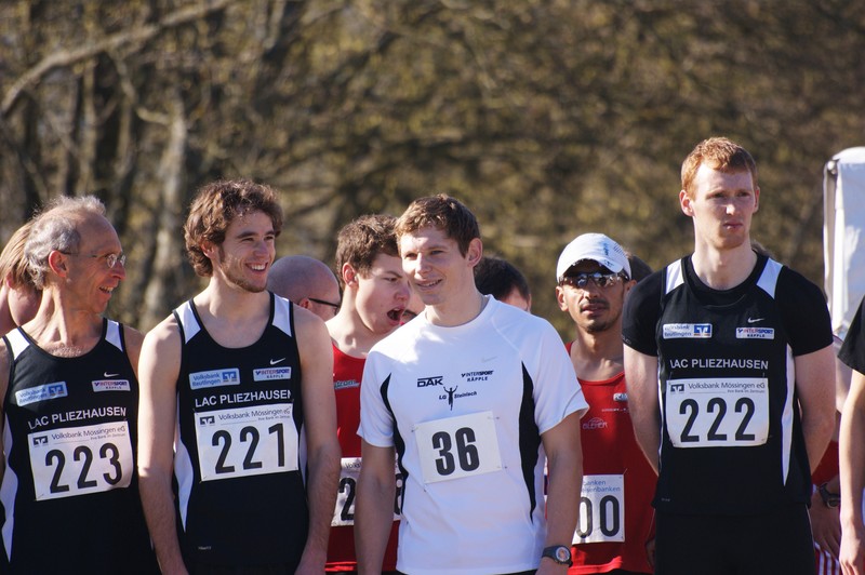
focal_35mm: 450
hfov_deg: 4.6
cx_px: 432
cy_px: 288
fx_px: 10803
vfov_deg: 3.0
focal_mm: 300
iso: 200
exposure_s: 1/500
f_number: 5.6
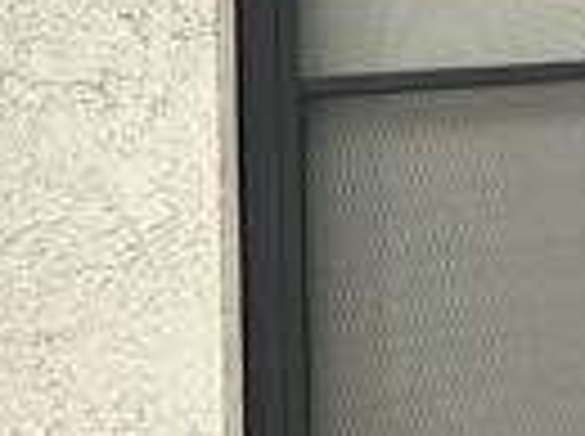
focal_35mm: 83
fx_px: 1400
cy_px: -25
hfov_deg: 19.2
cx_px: 981
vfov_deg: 17.2
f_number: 1.78
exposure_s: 1/2967
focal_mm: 6.86
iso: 80
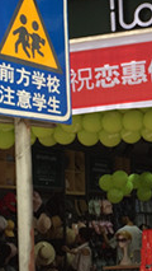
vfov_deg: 20.5
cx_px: 224
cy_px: 142
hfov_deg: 11.2
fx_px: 744
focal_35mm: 104
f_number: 2.2
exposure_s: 1/628
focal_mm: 4.15
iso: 32
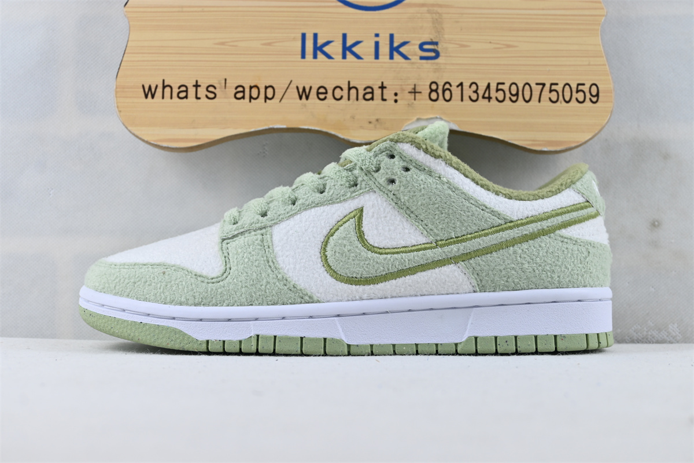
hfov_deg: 36.9
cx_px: 347
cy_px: 232
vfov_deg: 25.1
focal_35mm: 54
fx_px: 1041
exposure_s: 1/50
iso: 100
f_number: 5.3
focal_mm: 36
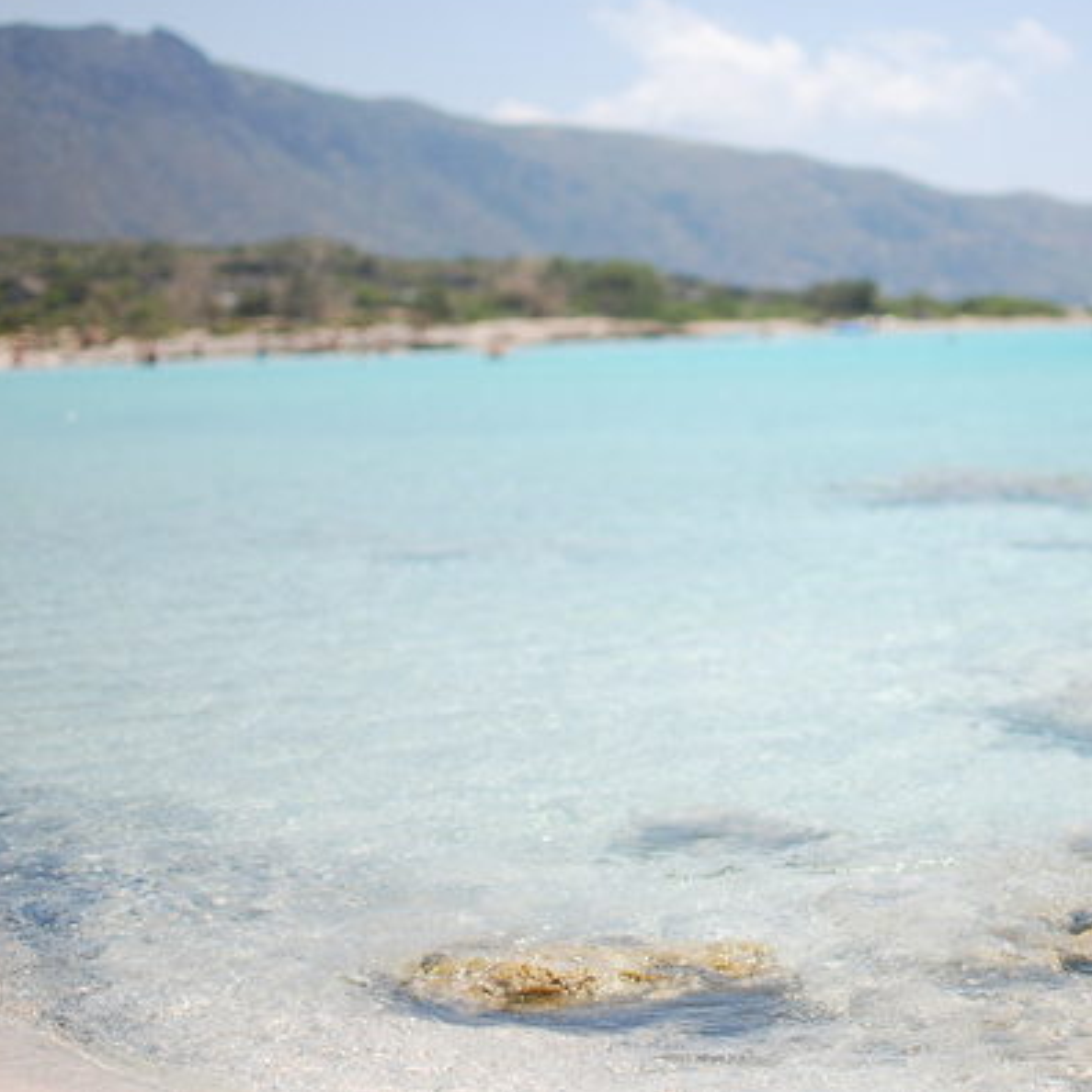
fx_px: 2414
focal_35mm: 68
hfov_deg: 25.3
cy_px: 540
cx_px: 775
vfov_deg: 25.5
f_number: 1.8
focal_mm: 35
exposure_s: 1/4000
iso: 100
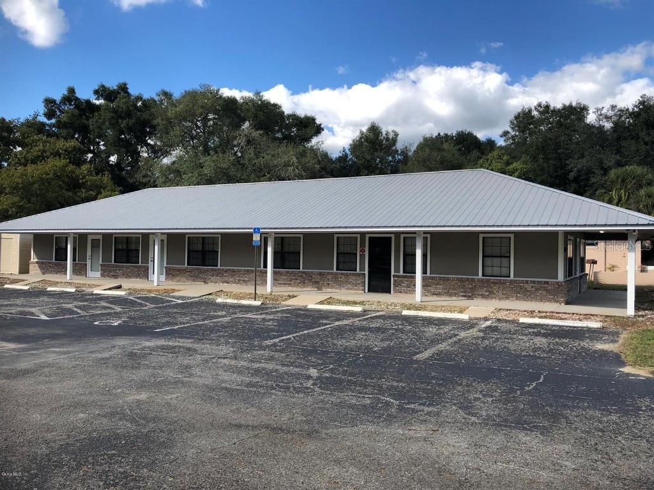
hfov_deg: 63.4
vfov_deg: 49.7
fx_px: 529
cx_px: 327
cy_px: 245
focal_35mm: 28
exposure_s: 1/1116
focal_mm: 3.99
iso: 20
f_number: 1.8
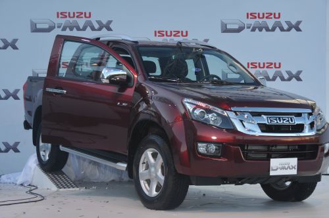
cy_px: 109
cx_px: 164
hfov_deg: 28.1
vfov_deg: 18.9
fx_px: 657
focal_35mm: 72
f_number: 7.1
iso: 400
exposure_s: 1/200
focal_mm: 48
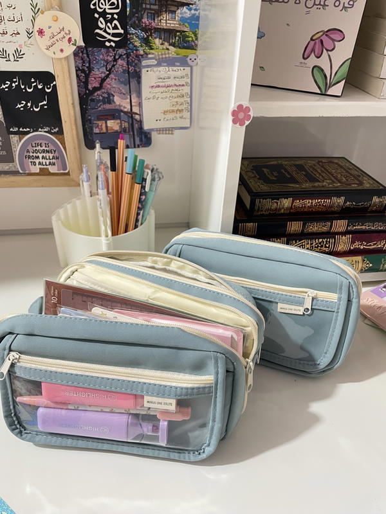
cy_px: 257
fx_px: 387
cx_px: 193
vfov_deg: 67.3
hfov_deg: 53.1
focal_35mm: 26
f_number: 1.6
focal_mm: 4.2
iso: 250
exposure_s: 1/50
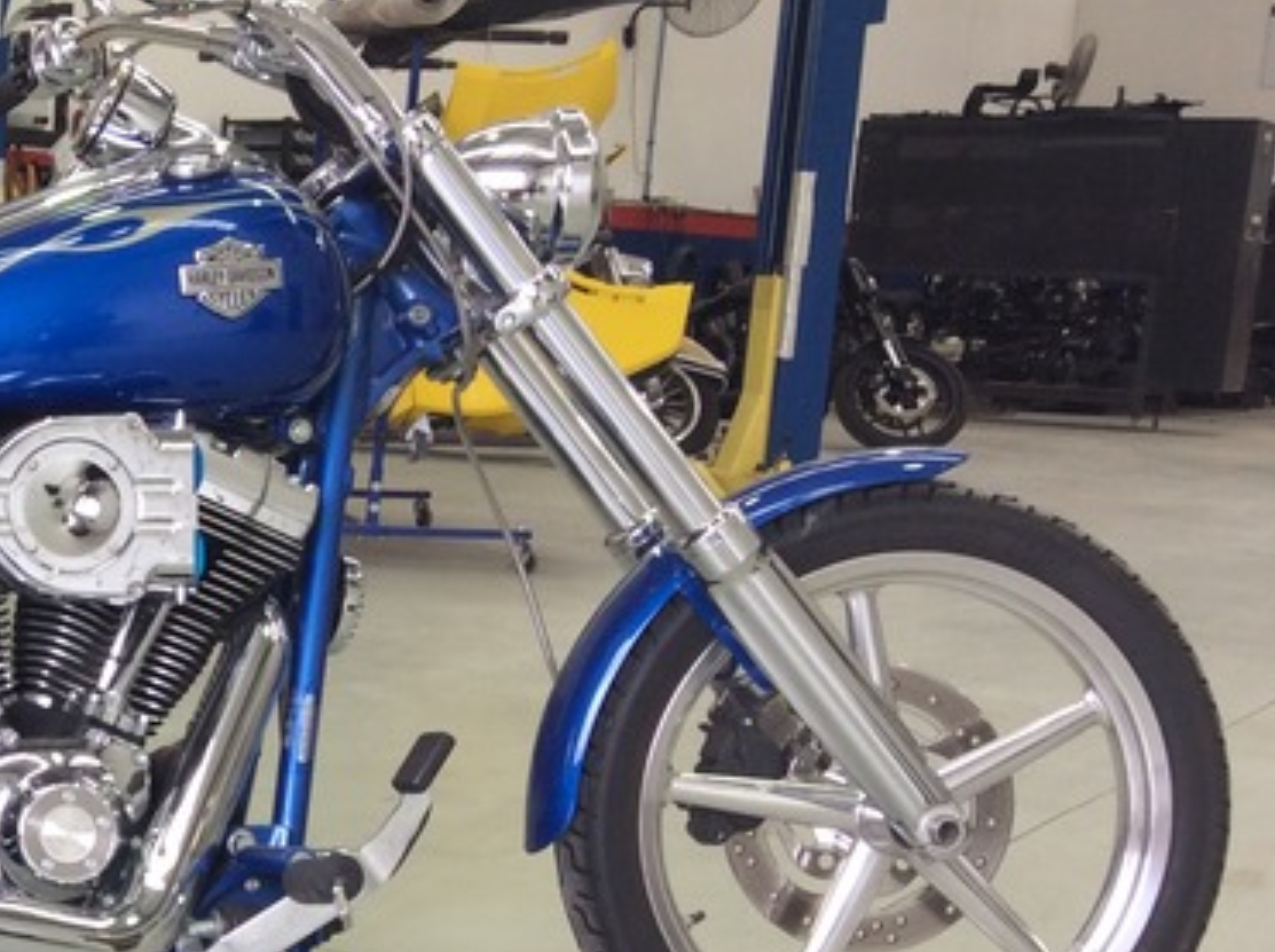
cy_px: 708
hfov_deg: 26.3
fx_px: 2537
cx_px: -82
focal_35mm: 69
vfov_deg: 21.1
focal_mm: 3.3
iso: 32
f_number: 2.4
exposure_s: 1/33
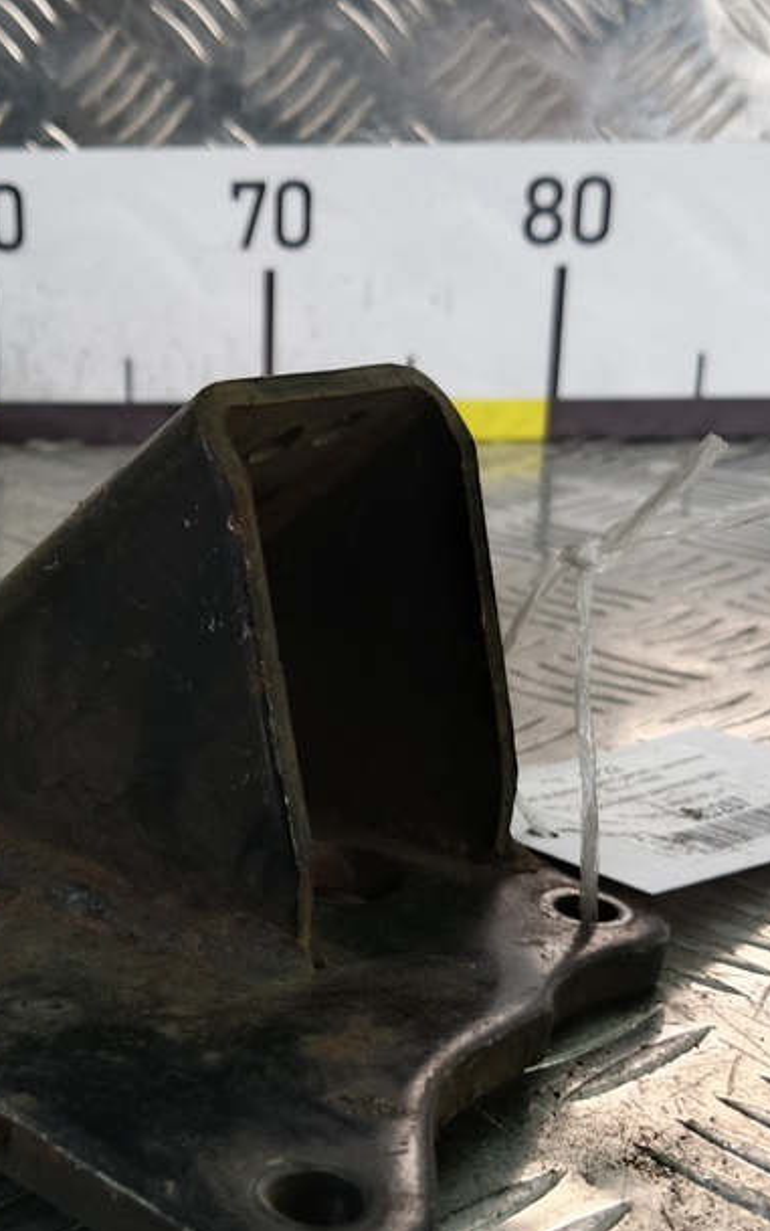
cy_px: 742
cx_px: 166
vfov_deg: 47.9
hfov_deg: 30.6
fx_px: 1376
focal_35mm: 41
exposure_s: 1/50
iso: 115
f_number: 1.6
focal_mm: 4.11
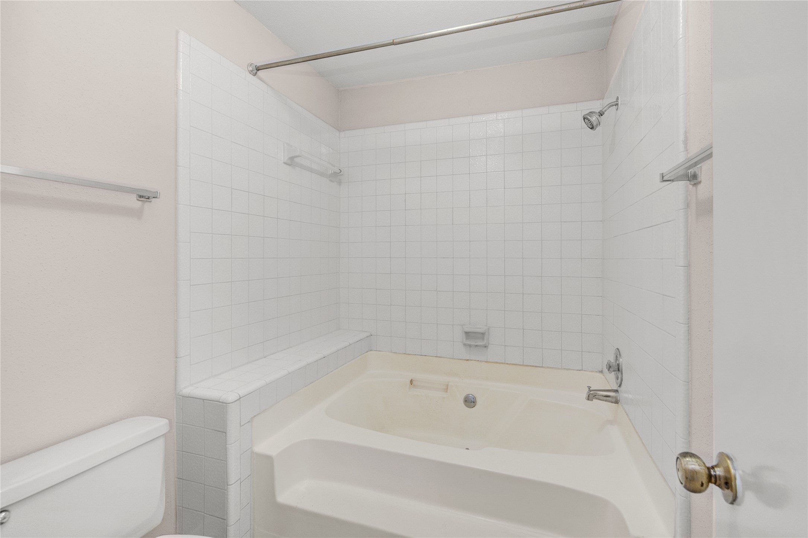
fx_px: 359
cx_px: 404
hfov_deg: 96.7
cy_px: 269
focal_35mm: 16
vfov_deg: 73.7
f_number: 8
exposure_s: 1/2
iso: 250
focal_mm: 16
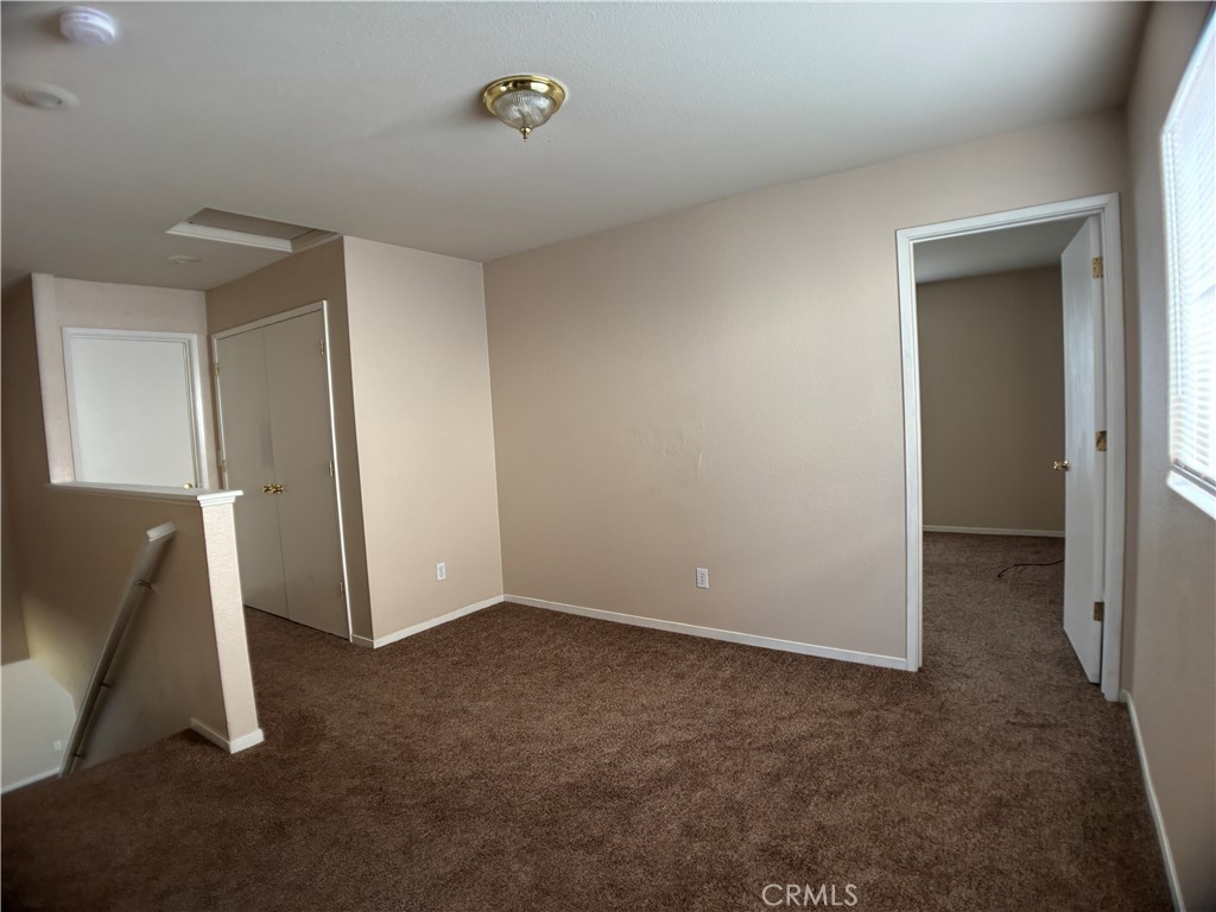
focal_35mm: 26
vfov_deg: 53.1
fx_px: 913
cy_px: 456
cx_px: 608
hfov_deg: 67.3
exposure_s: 1/60
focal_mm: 5.96
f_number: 1.6
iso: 160
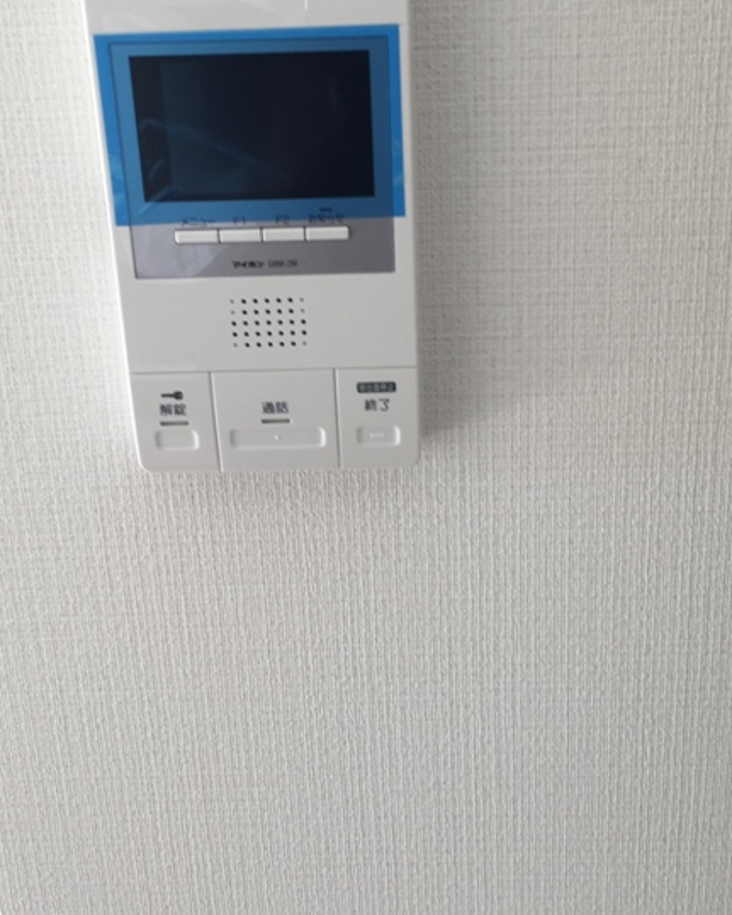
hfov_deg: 35.7
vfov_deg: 43.5
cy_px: 345
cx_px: 352
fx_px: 1138
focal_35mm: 42
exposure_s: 1/120
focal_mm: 4.15
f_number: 2.2
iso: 32
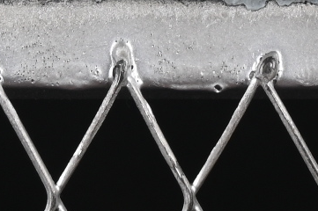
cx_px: 272
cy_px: -508
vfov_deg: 2.3
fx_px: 5110
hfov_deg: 3.6
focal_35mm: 579
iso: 160
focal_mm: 50
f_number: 8
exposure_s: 1/80
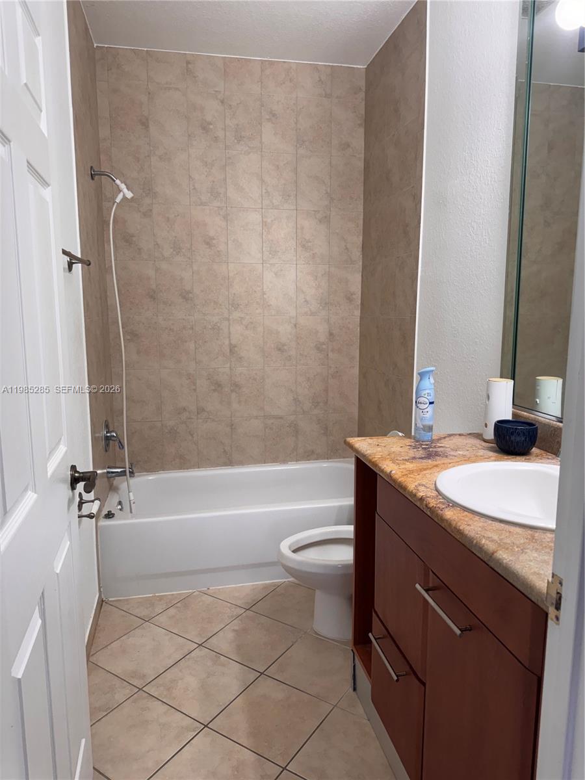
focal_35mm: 24
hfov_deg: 56.8
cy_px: 390
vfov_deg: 71.6
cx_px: 292
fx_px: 541
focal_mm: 6.76
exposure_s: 1/120
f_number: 1.78
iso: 160
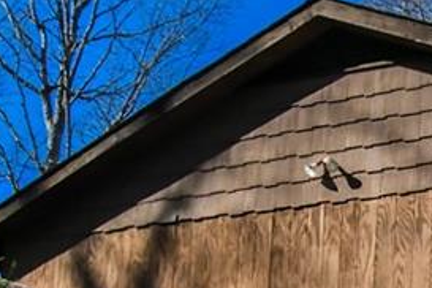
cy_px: 438
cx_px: 641
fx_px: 1080
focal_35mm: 90
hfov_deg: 19.7
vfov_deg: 14.2
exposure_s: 1/500
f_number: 22
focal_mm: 24
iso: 4000
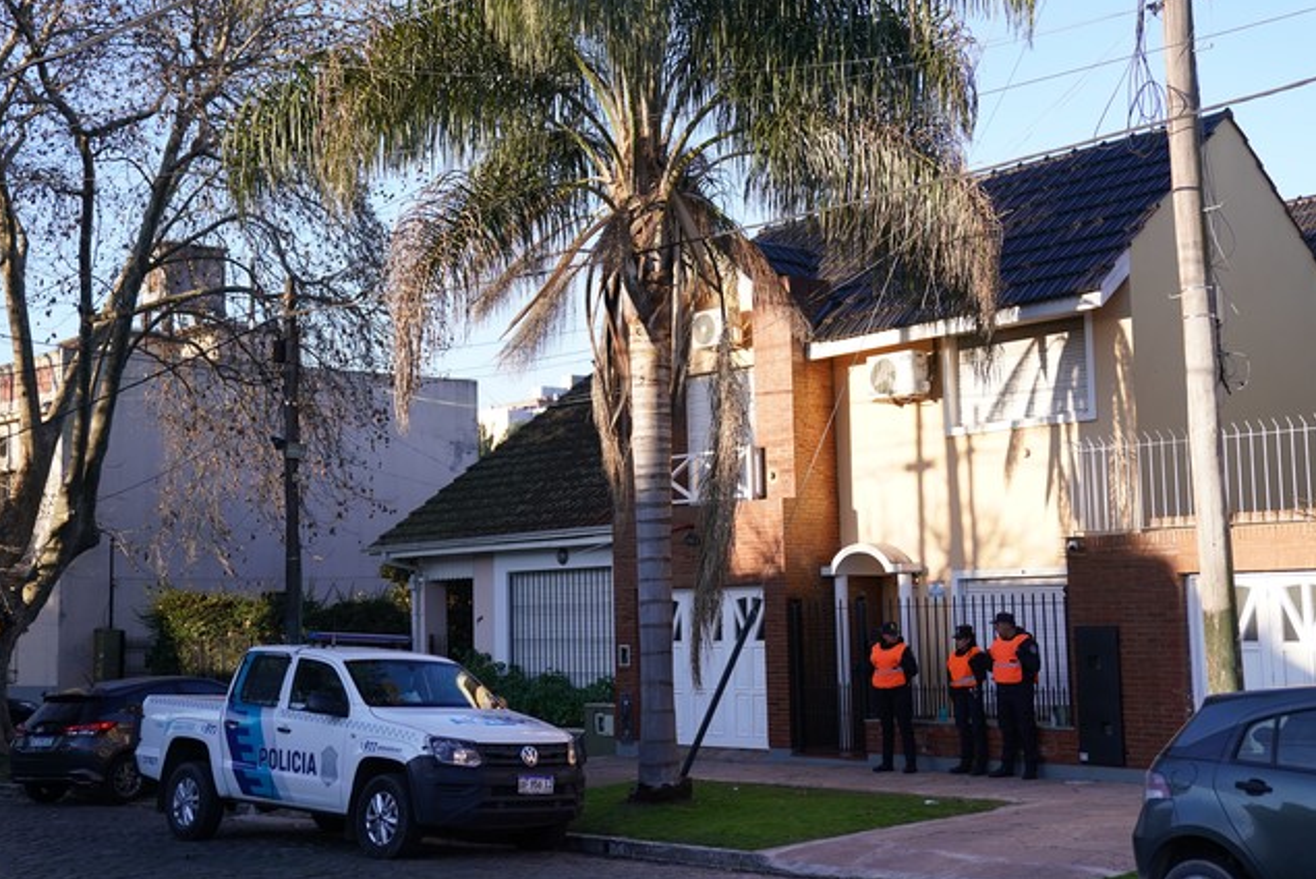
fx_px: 1865
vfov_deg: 26.5
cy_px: 423
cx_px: 690
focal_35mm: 51
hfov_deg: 38.9
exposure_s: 1/1250
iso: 320
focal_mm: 45
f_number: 2.8
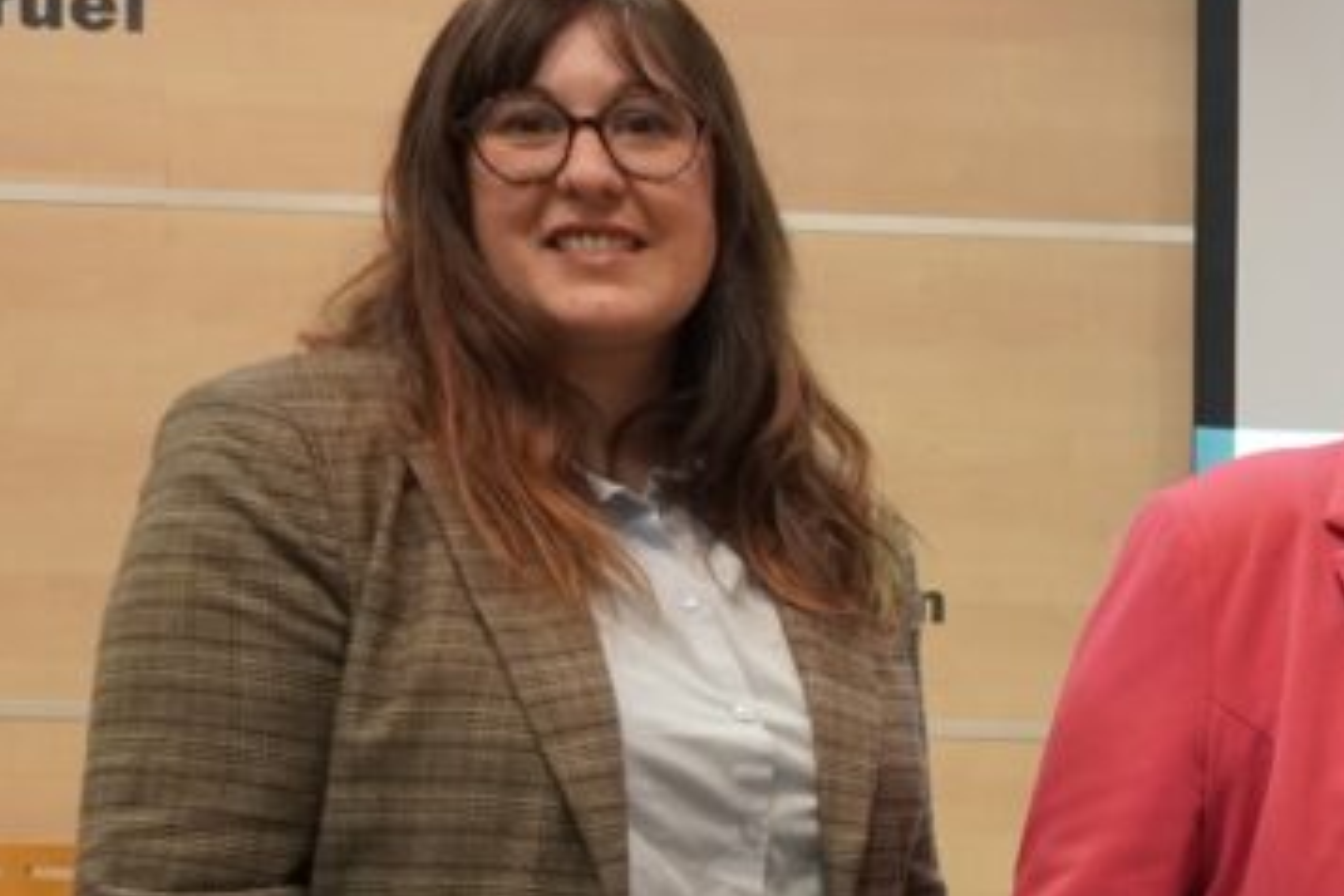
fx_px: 3210
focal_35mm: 86
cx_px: 1732
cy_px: 932
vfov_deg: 15.5
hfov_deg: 21.5
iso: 1600
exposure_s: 1/160
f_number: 4
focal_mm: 20
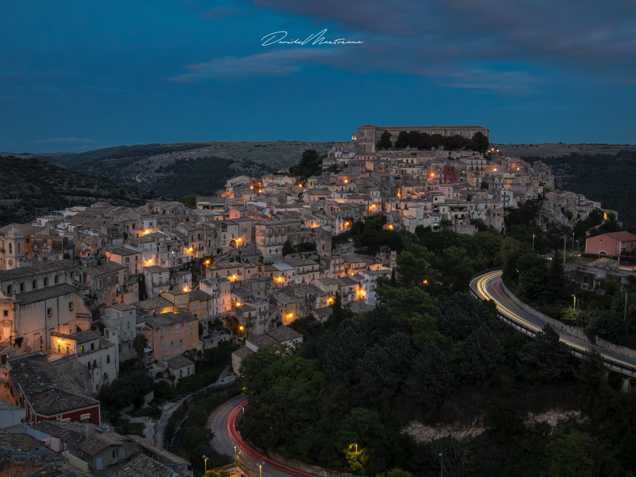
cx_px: 311
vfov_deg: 38.7
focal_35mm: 37
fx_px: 680
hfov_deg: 50.1
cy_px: 241
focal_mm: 32
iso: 100
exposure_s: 20
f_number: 25
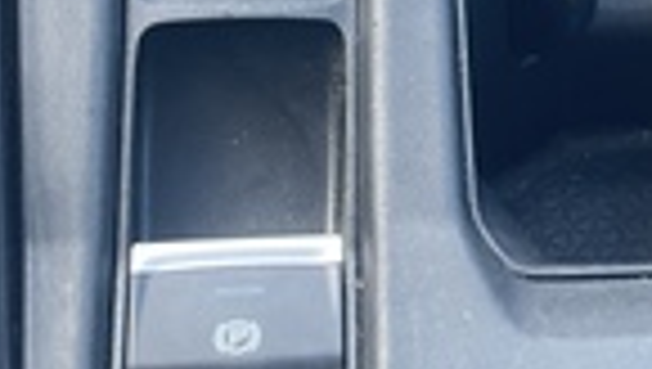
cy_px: -254
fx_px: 1419
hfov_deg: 25.7
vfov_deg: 13.5
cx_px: 459
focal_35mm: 82
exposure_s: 1/64
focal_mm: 4.2
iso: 125
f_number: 1.6
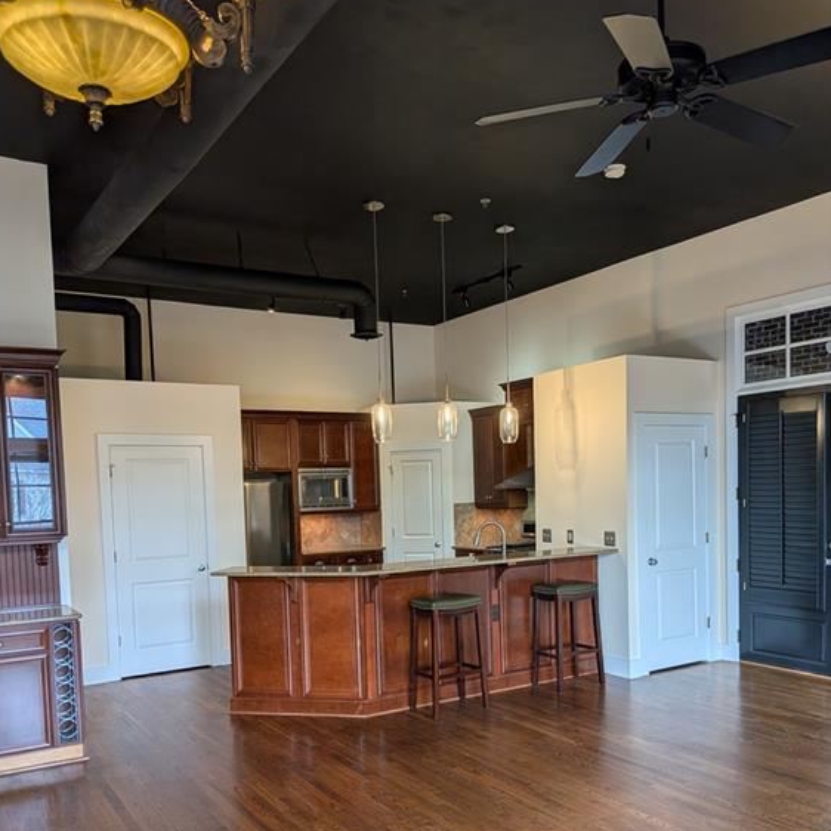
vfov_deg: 54.8
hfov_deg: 55.6
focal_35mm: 29
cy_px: 531
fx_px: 788
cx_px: 410
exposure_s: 1/270
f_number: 1.7
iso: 32
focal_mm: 4.53
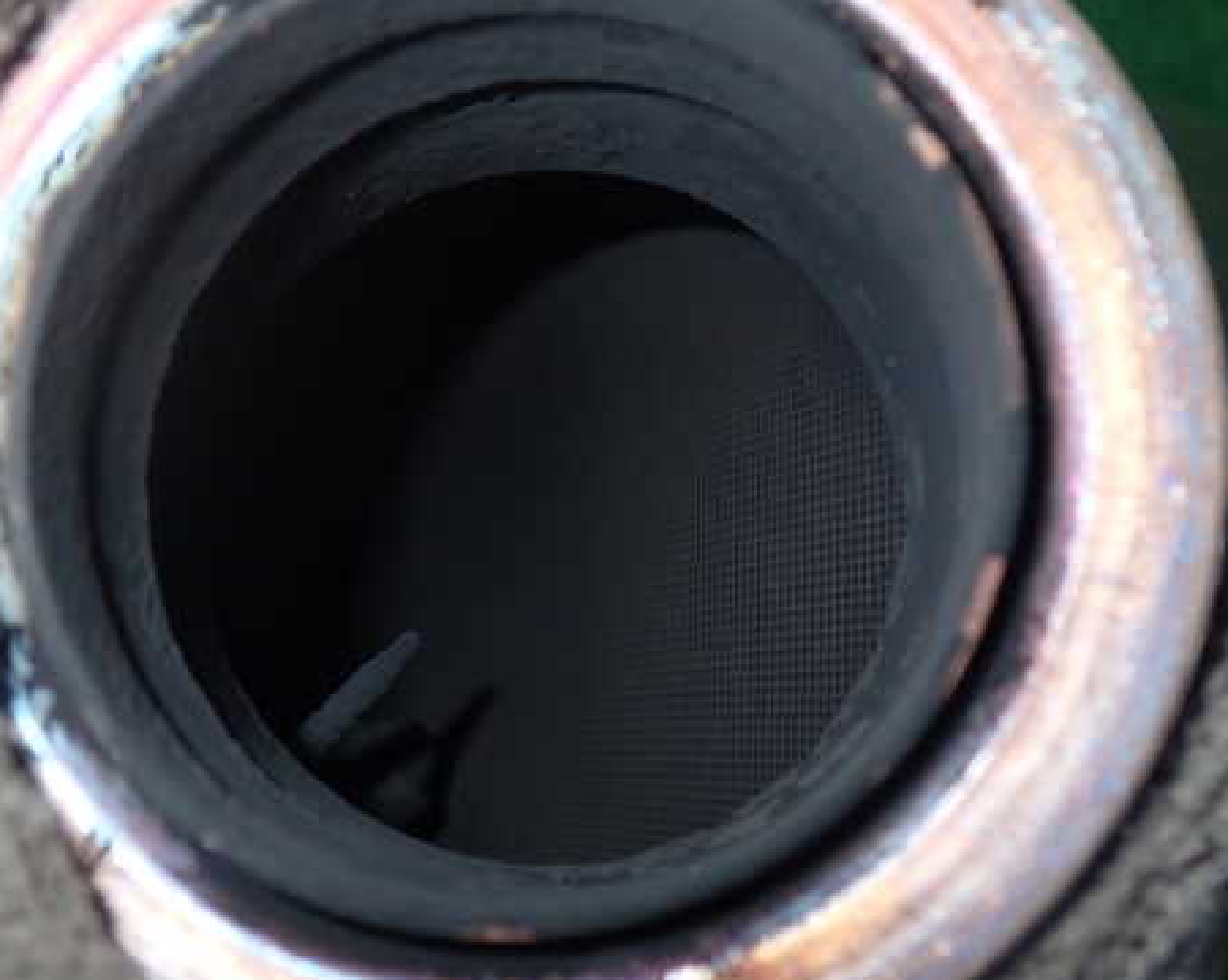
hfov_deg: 46.8
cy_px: 479
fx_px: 1416
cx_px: 569
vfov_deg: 38.2
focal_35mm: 39
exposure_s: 1/30
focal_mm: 5.4
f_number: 6.3
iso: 200
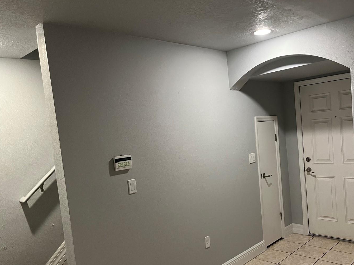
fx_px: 317
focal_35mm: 31
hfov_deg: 58.0
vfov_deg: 45.2
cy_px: 156
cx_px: 209
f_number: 1.6
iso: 400
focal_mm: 5.1
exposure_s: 1/60
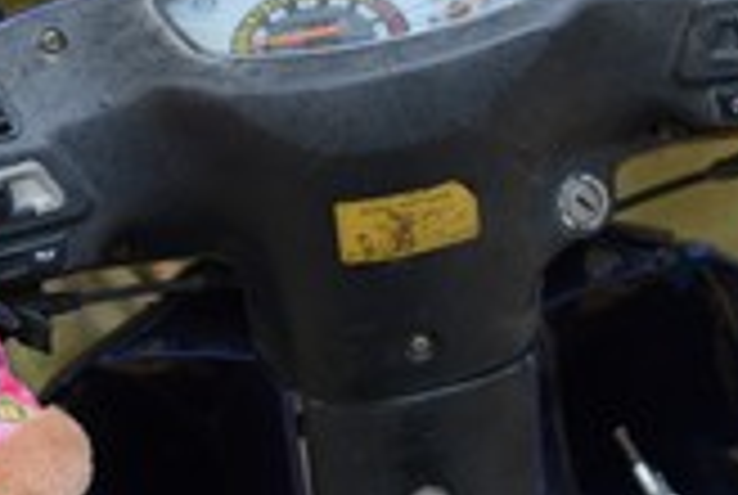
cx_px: 414
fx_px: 3122
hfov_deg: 13.5
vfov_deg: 9.0
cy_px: 32
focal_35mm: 152
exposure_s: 1/250
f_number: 2.2
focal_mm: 50
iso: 400
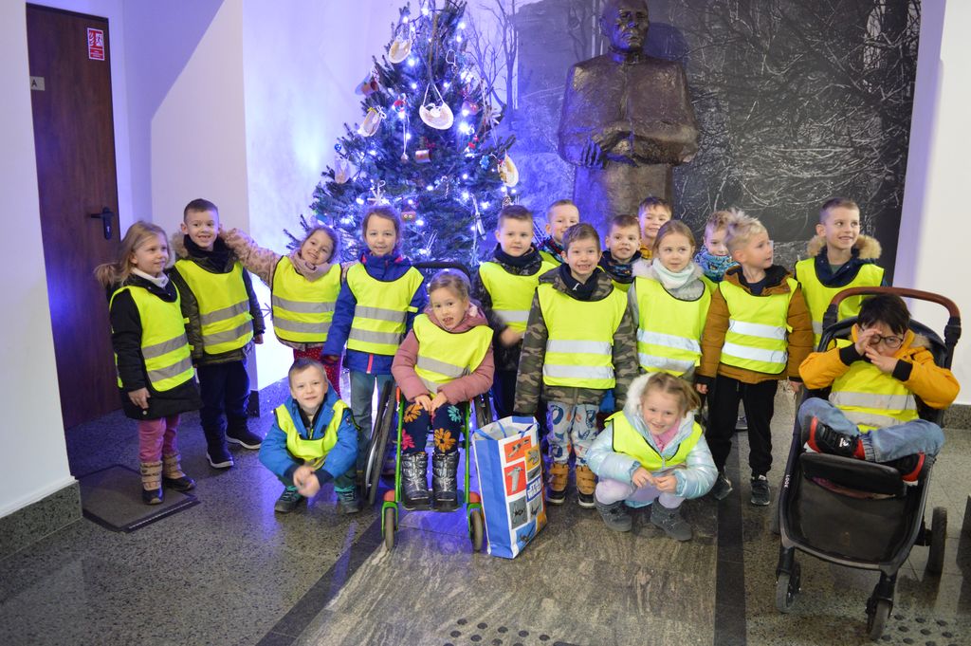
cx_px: 486
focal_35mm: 27
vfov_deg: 47.9
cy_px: 323
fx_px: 728
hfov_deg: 67.4
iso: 1600
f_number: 4
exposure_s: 1/15
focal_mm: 18
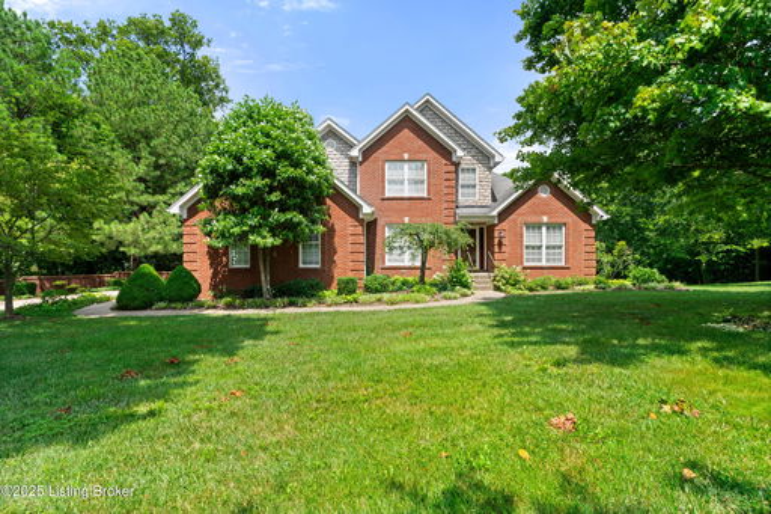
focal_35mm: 16
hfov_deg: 96.8
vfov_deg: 73.7
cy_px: 257
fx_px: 343
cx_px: 386
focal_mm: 16
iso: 400
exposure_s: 1/60
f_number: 11
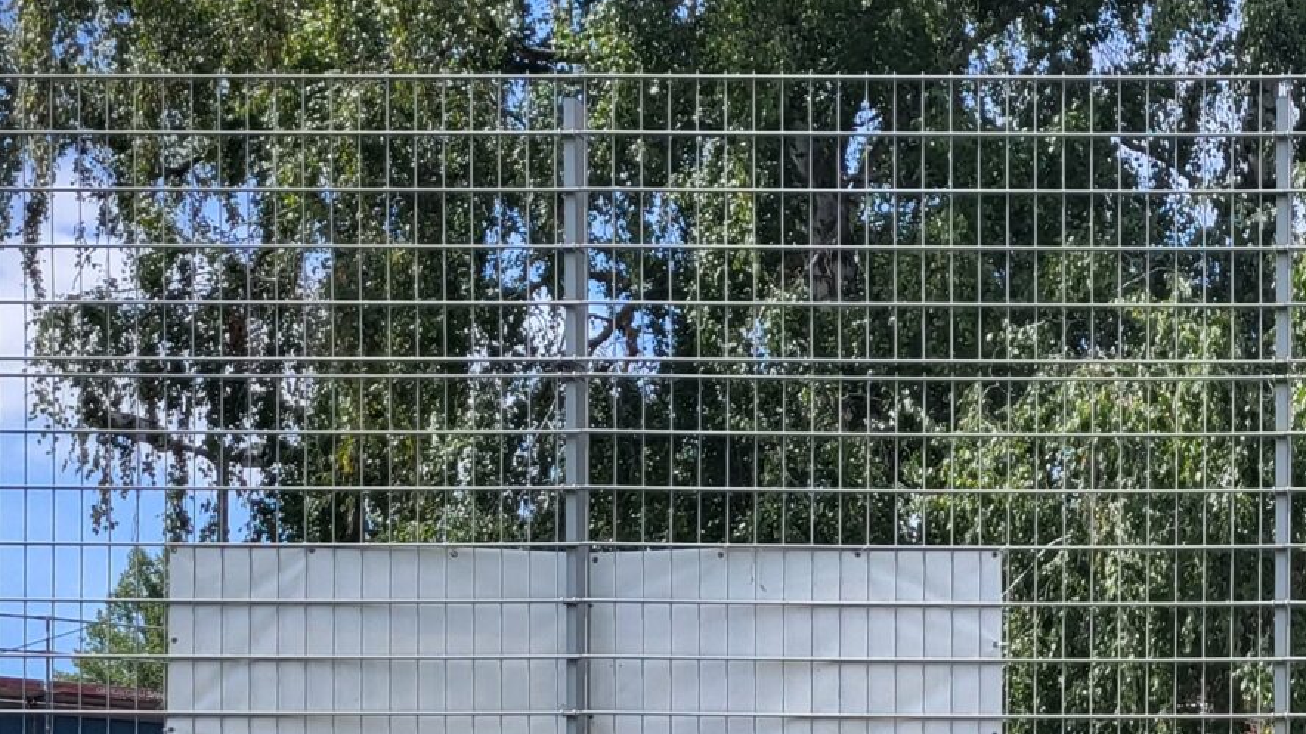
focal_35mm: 82
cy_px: 1128
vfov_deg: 13.8
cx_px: 1488
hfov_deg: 24.0
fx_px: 2839
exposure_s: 1/1775
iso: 40
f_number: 1.8
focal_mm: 5.4
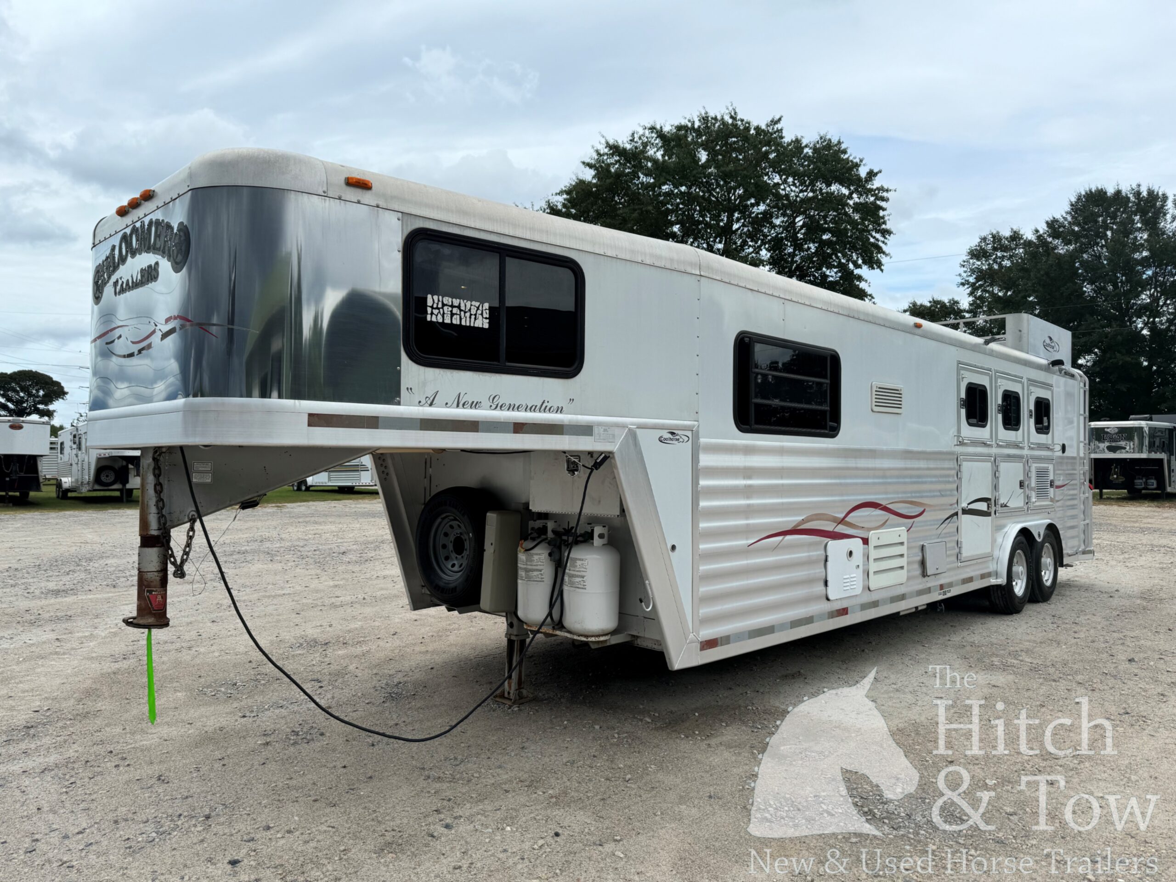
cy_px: 441
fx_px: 815
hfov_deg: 71.6
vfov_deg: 56.8
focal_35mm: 24
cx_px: 588
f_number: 1.78
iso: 80
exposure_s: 1/3247
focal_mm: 6.76
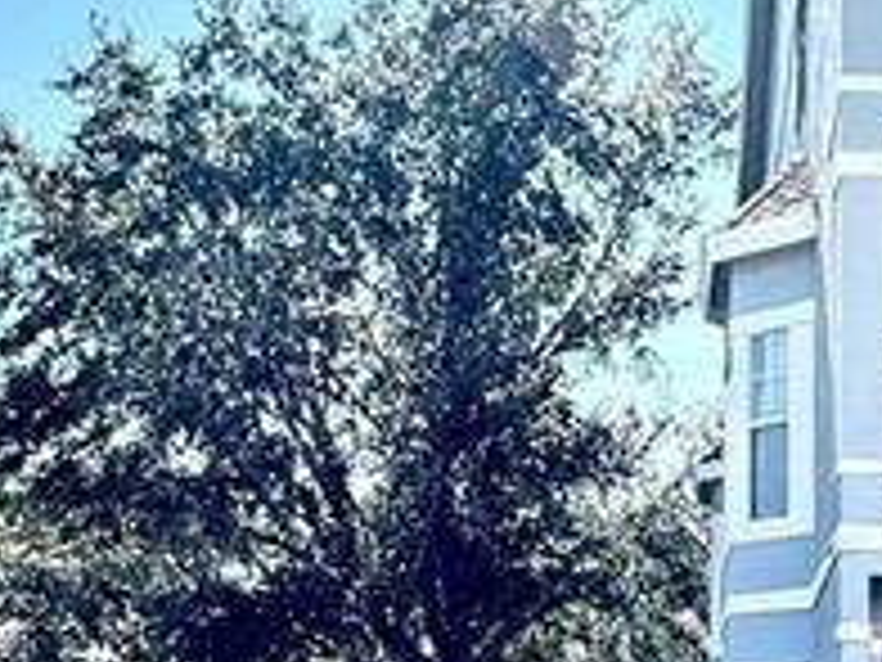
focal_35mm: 73
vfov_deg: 19.9
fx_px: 1860
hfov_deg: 25.9
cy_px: 540
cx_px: 770
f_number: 2.2
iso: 40
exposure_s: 1/504
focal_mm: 2.22
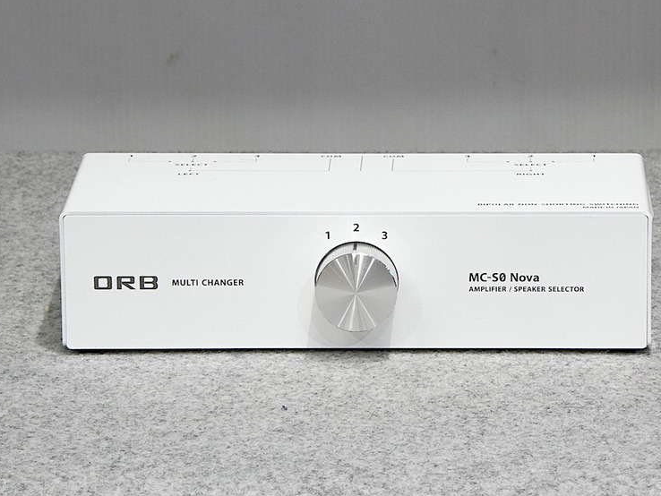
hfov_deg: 9.5
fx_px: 3973
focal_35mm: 208
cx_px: 360
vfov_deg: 7.1
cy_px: 246
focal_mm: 28.7
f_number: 5.5
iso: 400
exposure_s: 1/20
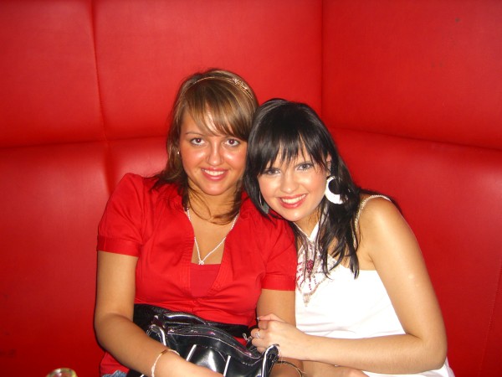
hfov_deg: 49.0
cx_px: 251
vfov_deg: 37.7
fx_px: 551
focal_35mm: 38
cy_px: 188
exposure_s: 1/60
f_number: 2.8
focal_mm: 7.9
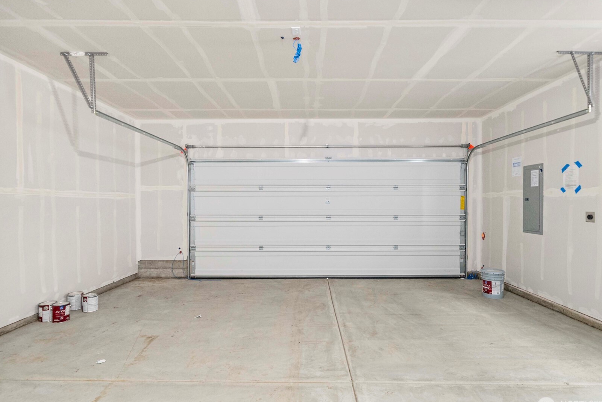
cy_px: 208
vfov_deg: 67.4
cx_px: 310
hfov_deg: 90.0
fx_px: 301
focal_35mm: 18
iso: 1000
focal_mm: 17
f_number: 6.3
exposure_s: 1/60
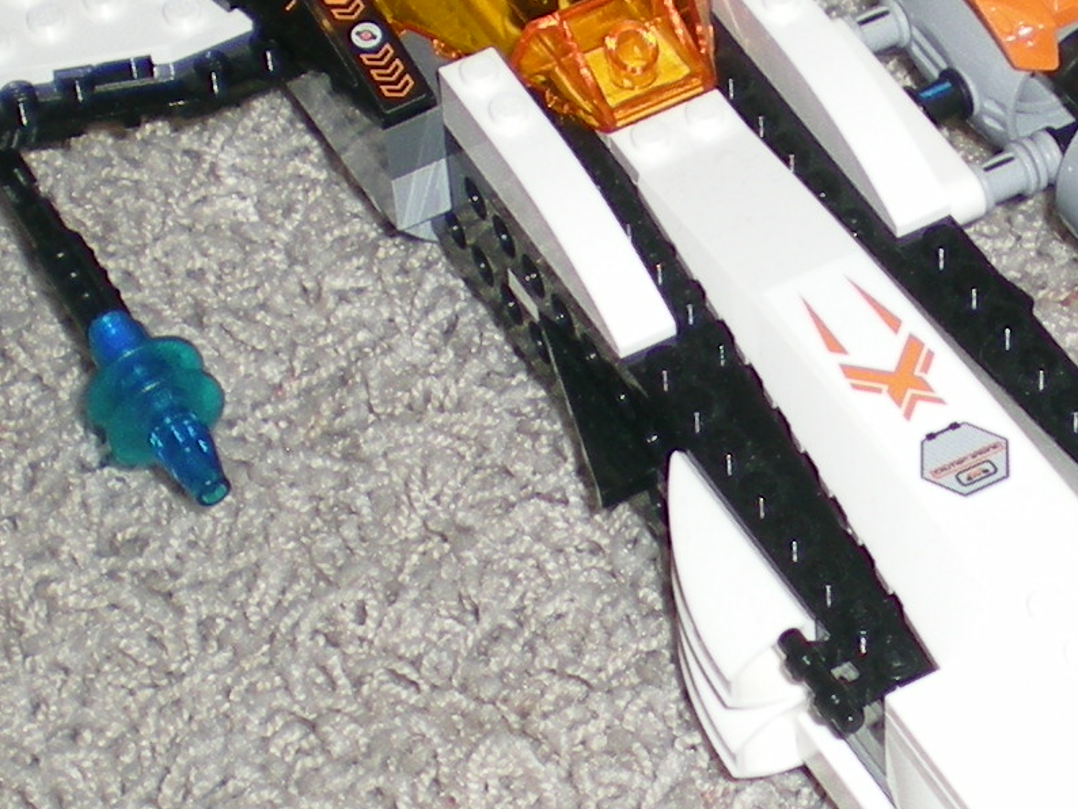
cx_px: 1098
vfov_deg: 10.1
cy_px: 274
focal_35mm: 147
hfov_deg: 13.2
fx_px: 4579
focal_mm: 6.3
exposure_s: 1/60
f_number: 3.1
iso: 50
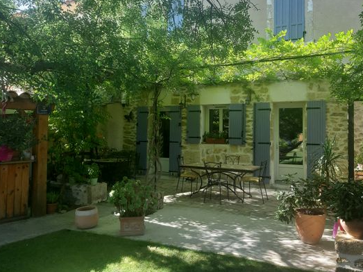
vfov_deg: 45.3
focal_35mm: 31
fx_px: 325
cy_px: 120
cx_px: 188
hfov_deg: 58.3
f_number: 1.7
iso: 40
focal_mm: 3.93
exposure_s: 1/100
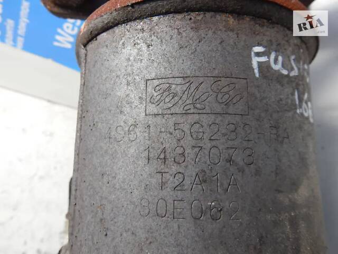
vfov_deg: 58.9
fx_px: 225
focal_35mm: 23
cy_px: 127
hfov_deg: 73.9
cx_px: 169
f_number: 3
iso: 360
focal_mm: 4
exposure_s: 1/30
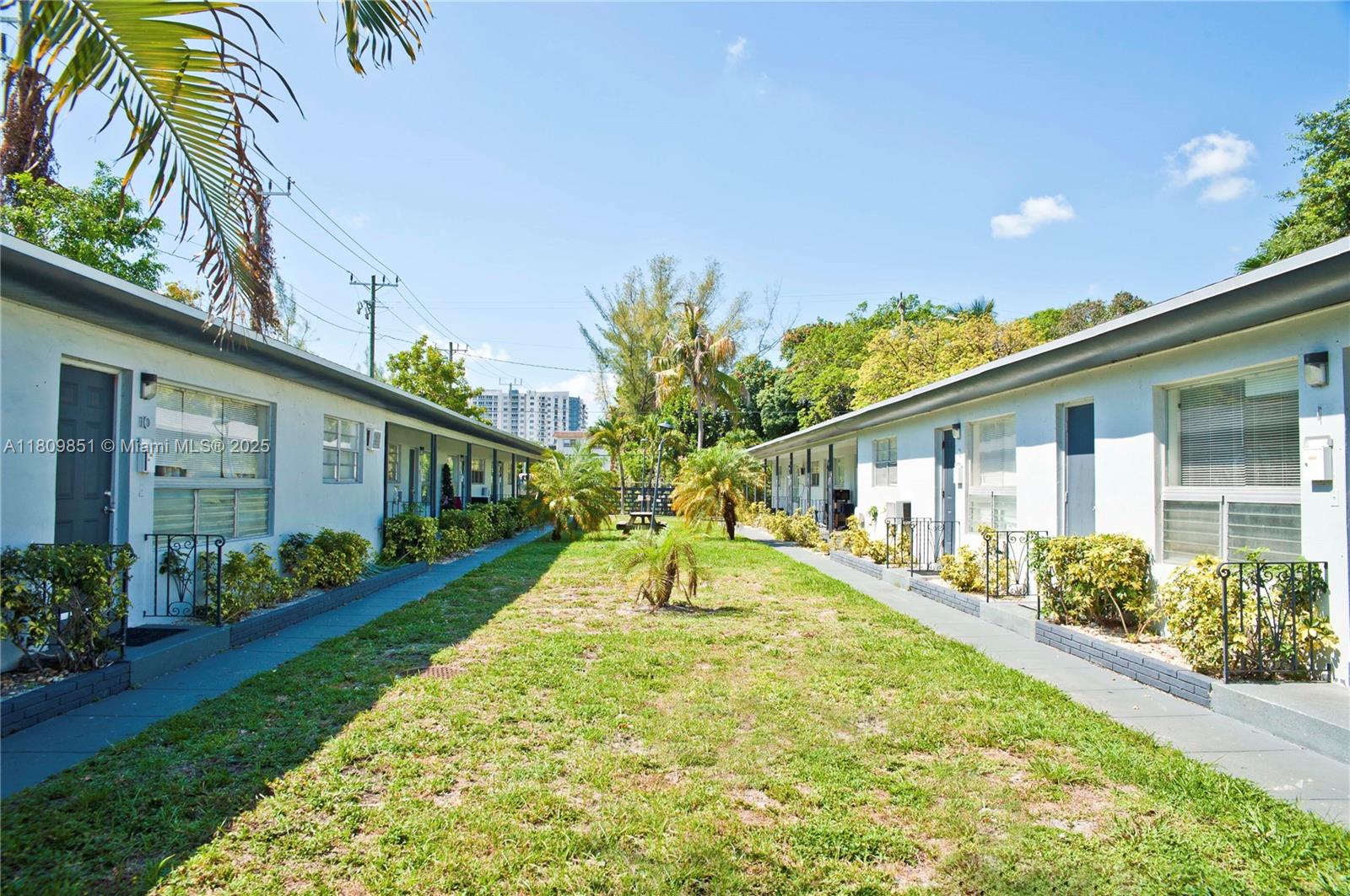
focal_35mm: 24
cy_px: 448
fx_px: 899
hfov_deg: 73.8
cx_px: 675
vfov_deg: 53.0
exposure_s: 1/250
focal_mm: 24
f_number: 10
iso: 200
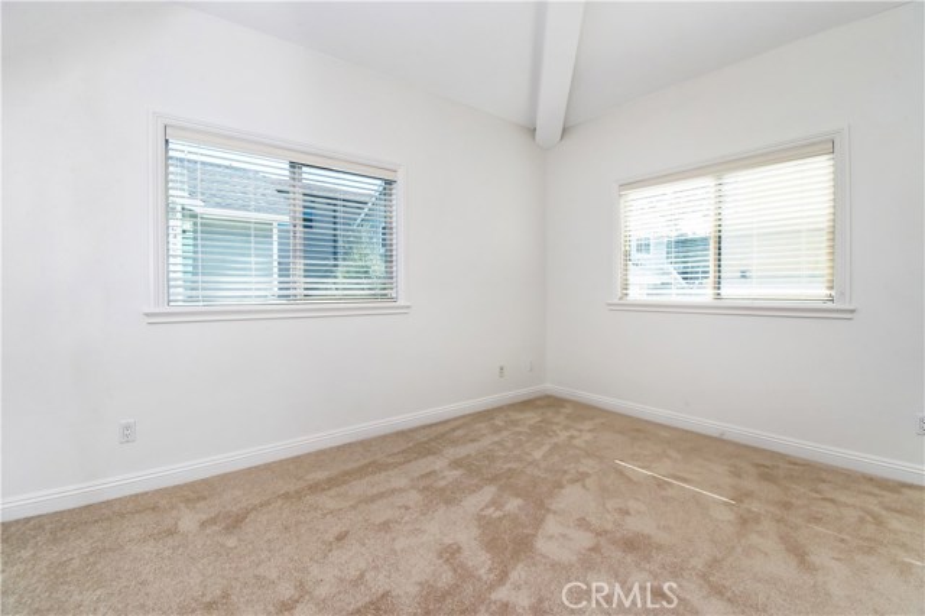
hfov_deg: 100.4
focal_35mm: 15
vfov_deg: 77.3
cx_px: 462
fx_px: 385
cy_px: 308
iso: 1000
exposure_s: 1/250
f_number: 9
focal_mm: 10
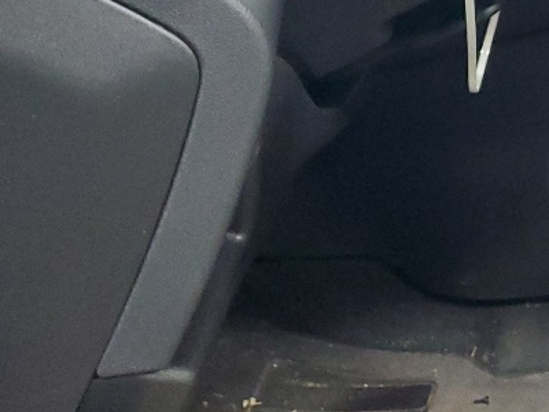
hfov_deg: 16.4
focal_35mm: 104
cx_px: 933
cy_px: -139
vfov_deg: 13.6
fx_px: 1649
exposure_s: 1/40
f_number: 1.5
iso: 292
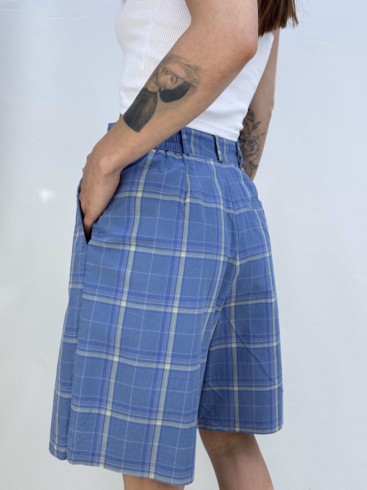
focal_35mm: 24
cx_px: 184
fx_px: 339
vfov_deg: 71.6
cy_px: 245
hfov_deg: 56.8
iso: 80
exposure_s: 1/642
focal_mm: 6.86
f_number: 1.78
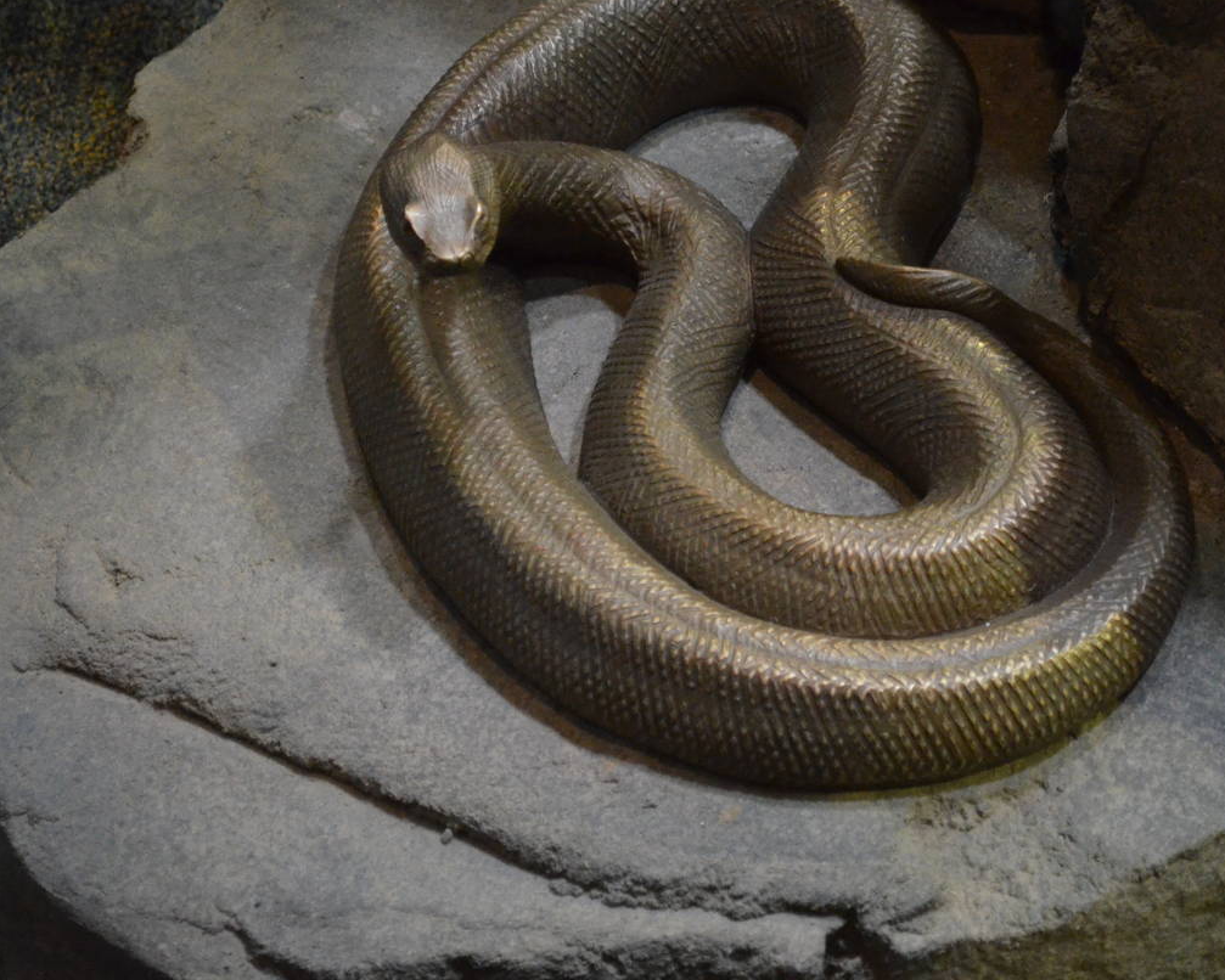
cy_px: 418
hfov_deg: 15.6
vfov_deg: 12.6
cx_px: 796
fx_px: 4451
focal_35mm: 123
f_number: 5.6
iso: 3200
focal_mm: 55
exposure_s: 1/20
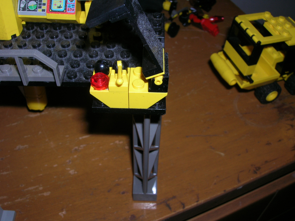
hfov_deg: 51.4
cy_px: 110
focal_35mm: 36
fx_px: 307
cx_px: 148
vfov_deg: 39.7
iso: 50
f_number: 4.9
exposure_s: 1/60.1
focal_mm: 6
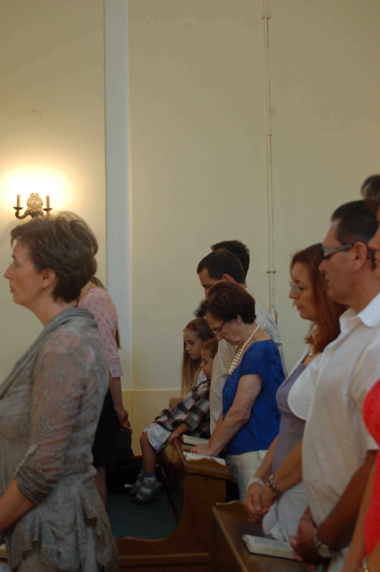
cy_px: 286
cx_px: 190
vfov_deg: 24.6
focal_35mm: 82
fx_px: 1309
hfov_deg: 16.5
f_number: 5.6
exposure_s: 1/30
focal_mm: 55
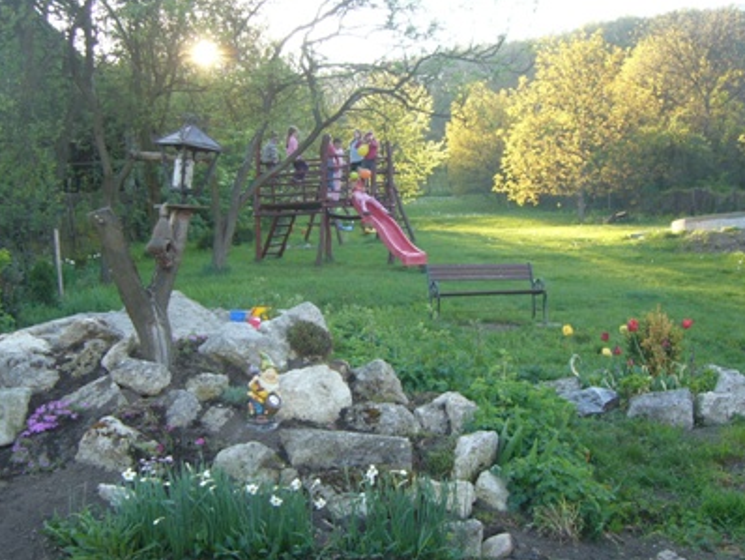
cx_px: 330
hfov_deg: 43.8
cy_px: 281
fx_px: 926
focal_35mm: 43
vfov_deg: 33.6
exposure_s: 1/80
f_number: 2.8
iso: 80
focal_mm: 5.8
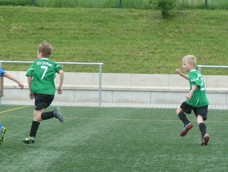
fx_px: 2695
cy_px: 80
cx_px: 80
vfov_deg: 3.6
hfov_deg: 4.8
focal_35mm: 409
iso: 640
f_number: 4.7
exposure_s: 1/800
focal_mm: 39.7
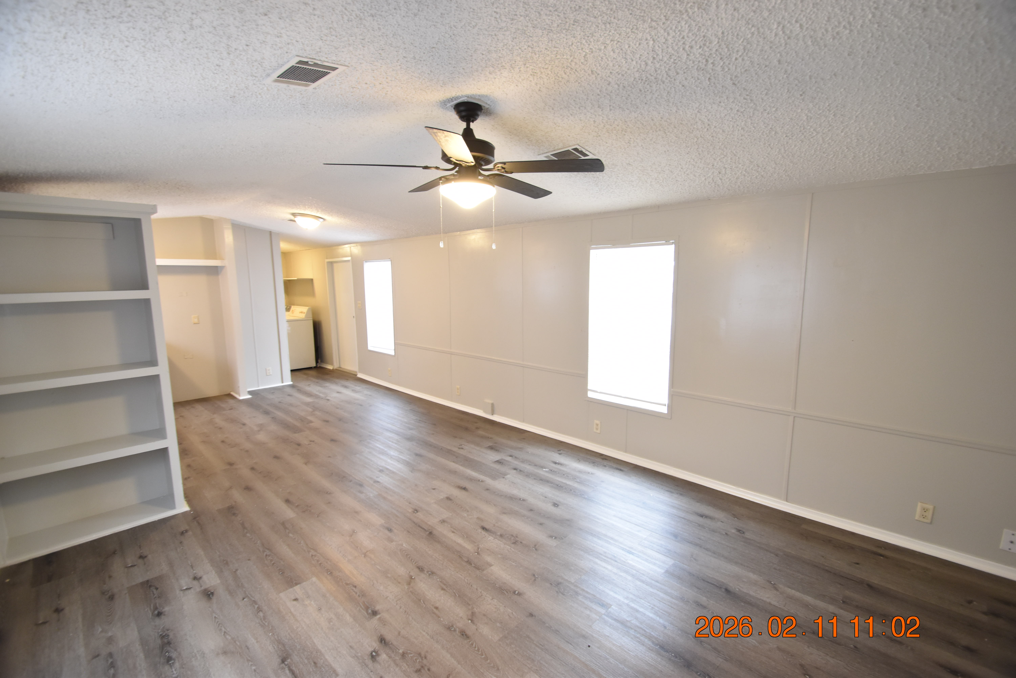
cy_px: 339
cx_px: 508
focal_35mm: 15
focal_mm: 10
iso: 800
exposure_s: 1/30
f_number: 3.5
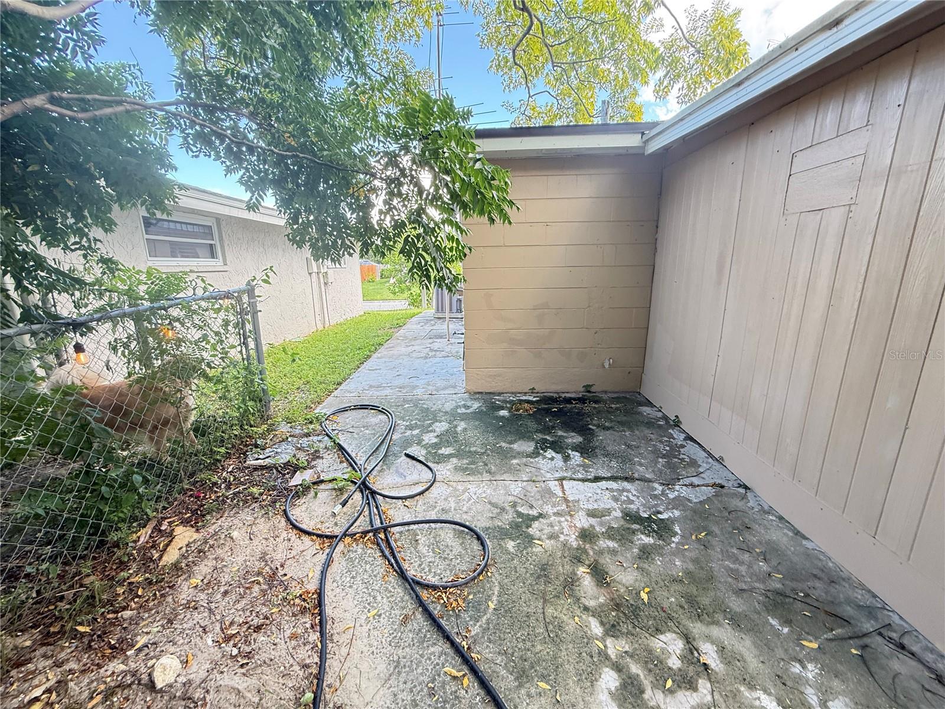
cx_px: 472
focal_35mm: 14
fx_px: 382
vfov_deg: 85.7
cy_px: 354
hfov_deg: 102.1
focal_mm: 2.22
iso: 200
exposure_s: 1/120
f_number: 2.2
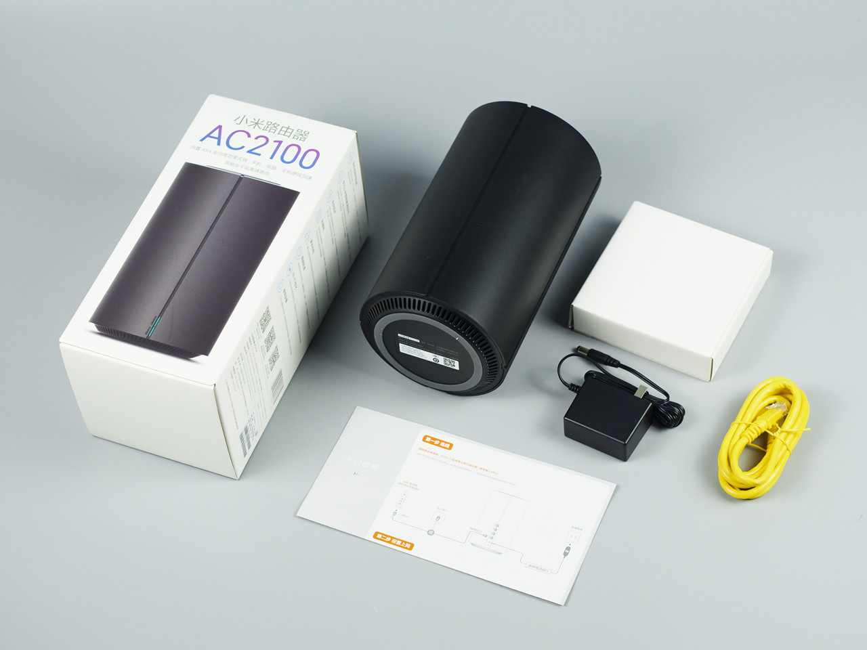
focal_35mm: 86
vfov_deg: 17.2
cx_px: 434
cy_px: 325
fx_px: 2154
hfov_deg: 22.8
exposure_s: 1/80
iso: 320
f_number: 3.5
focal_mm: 43
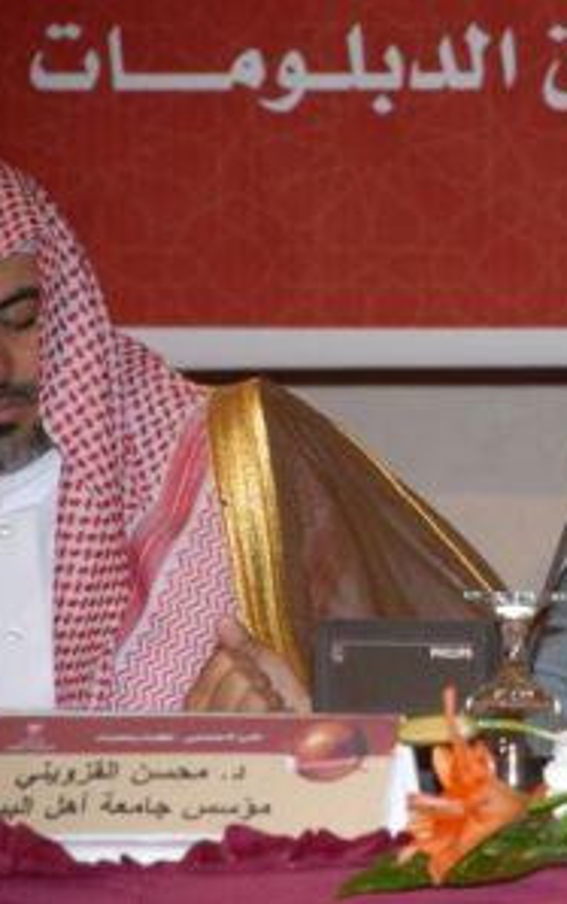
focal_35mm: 276
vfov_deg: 7.6
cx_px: 609
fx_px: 6804
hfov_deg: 4.8
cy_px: 454
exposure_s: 1/60
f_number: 5.6
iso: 400
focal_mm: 120
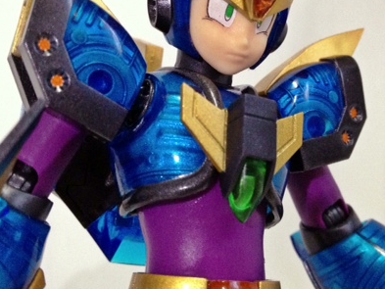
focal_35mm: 57
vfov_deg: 25.6
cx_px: 215
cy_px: 103
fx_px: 634
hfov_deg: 33.7
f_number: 2.4
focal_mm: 4.28
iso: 320
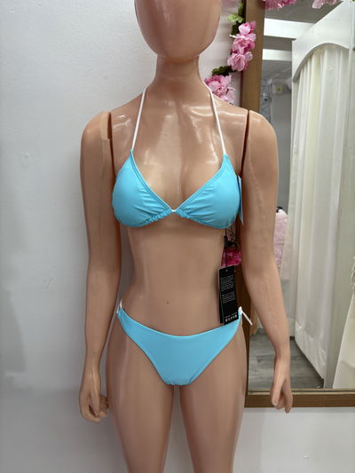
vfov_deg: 67.3
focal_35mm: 26
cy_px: 236
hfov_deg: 53.1
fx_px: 355
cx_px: 178
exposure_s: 1/100
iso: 100
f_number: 1.6
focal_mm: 5.96
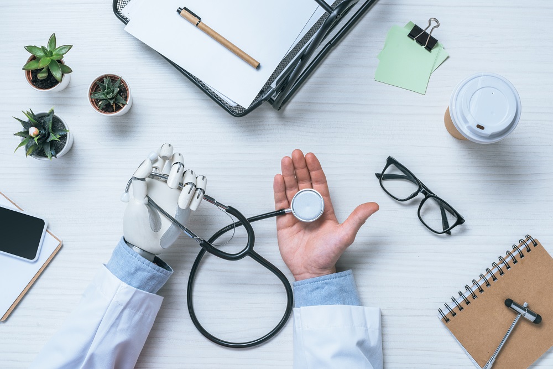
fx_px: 768
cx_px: 276
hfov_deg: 39.6
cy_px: 184
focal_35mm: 50
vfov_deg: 27.0
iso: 400
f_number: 13
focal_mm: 50
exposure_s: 1/200
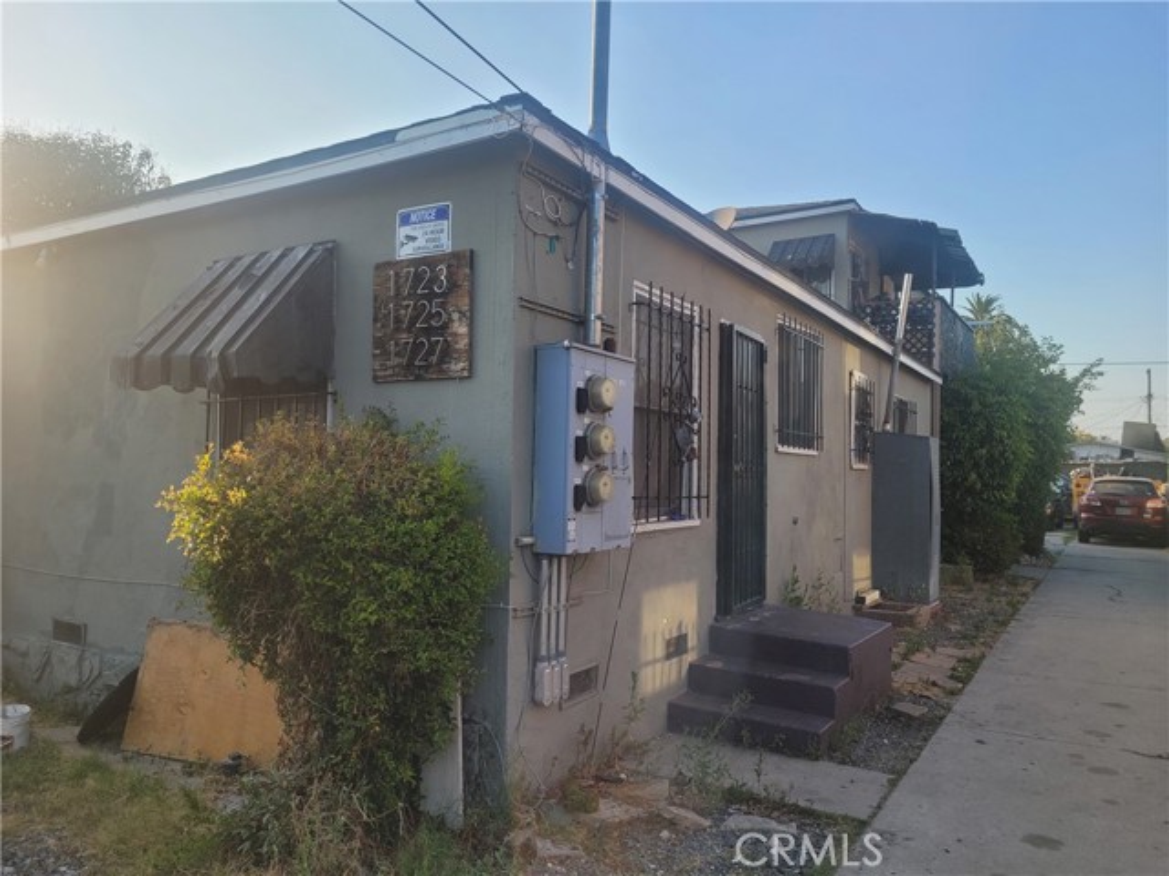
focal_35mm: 26
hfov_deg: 67.3
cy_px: 438
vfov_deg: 53.1
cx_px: 584
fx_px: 878
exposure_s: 1/970
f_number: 1.8
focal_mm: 5.4
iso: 40
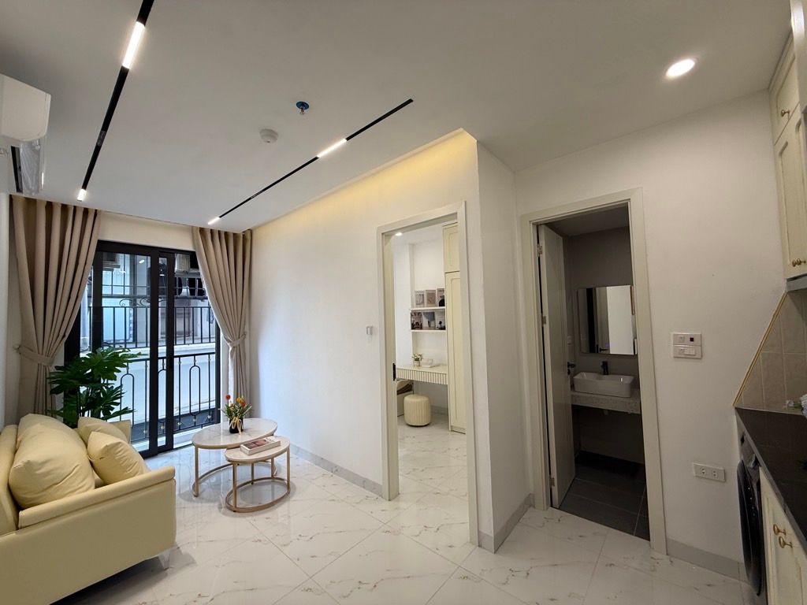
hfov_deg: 102.1
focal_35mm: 14
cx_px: 404
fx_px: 326
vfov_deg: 85.7
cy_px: 302
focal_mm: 2.22
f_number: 2.2
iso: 50
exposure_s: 1/99
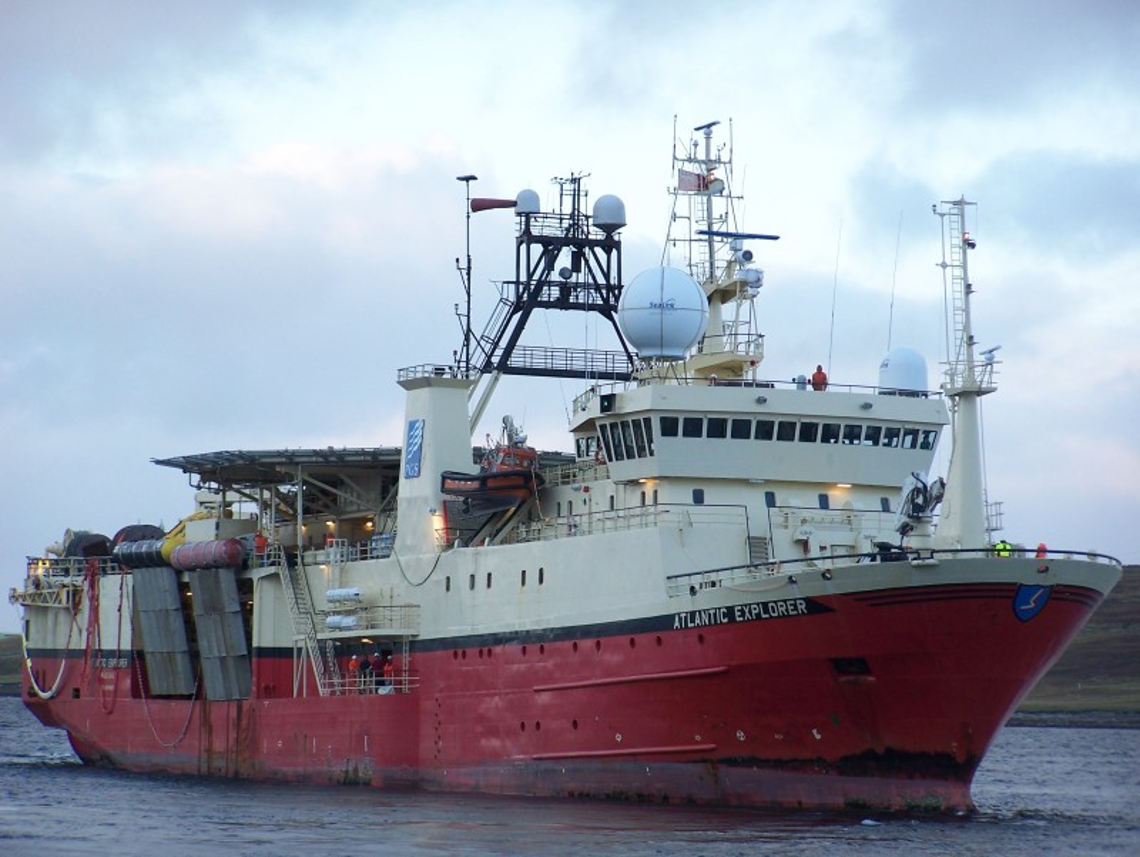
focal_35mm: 169
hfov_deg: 11.7
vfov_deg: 8.8
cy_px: 428
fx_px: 5569
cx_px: 570
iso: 80
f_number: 3.2
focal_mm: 28
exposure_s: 1/125
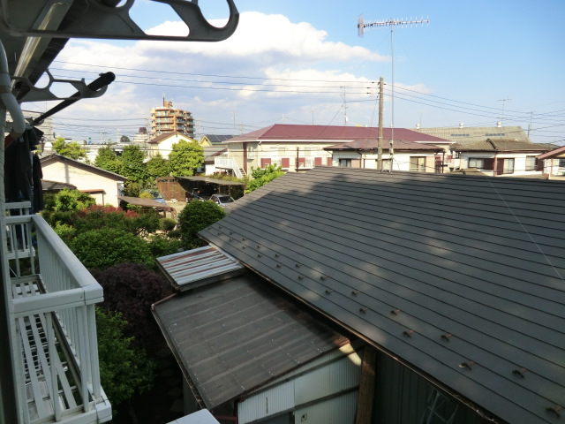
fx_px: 392
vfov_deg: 56.8
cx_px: 282
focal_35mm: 24
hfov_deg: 71.6
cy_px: 212
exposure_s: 1/800
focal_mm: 4.3
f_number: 3.2
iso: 80
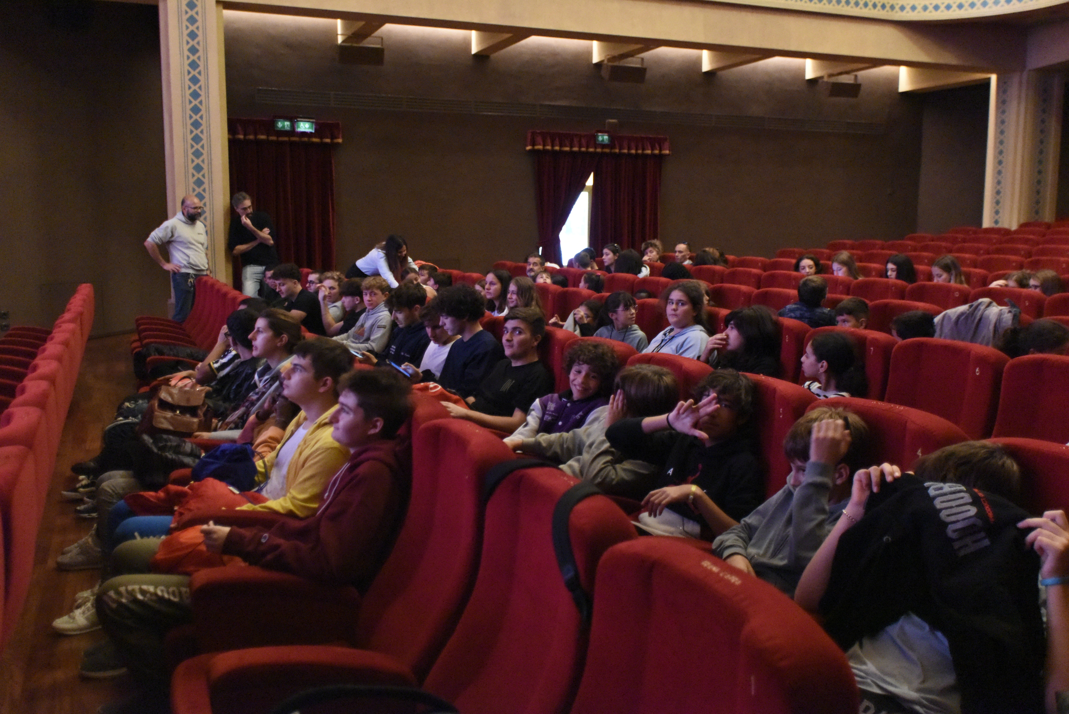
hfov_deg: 54.4
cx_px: 534
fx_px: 1040
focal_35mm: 35
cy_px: 357
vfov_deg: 37.9
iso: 12800
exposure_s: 1/80
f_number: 4
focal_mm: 35
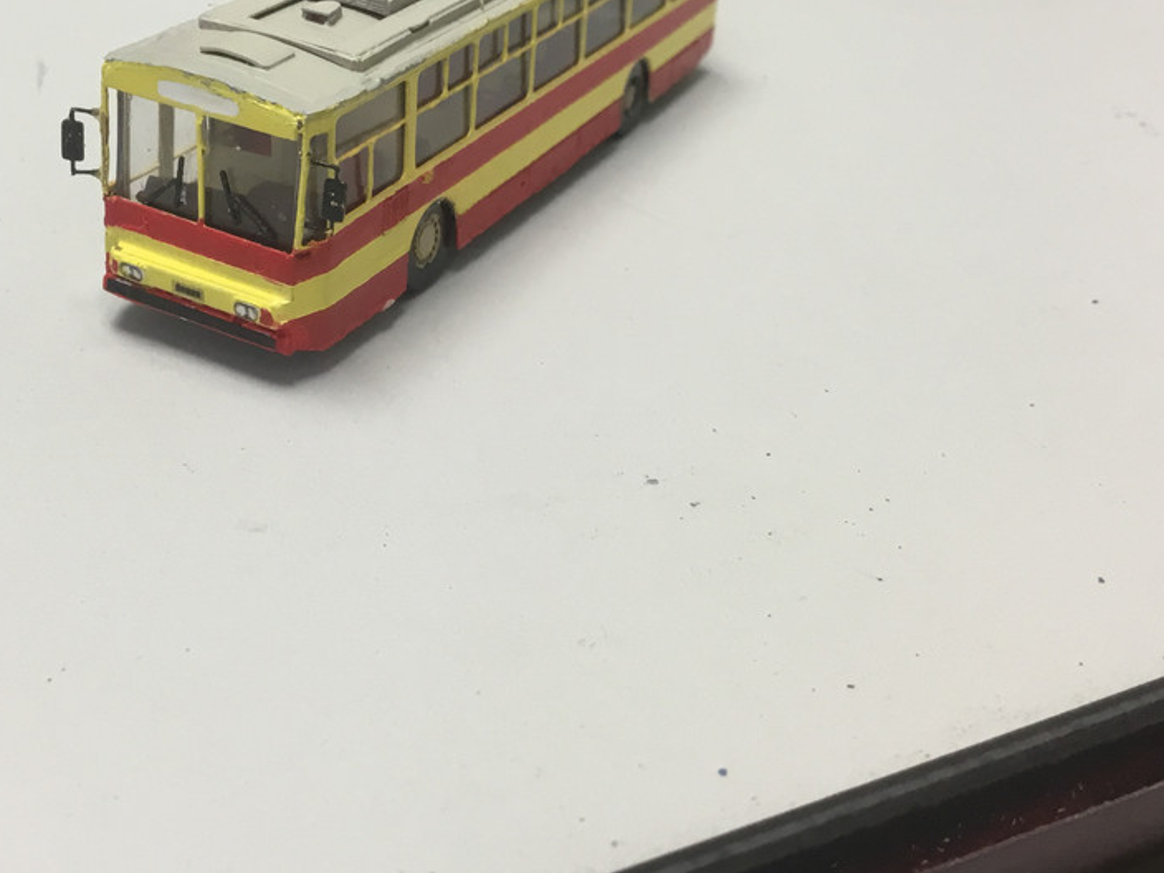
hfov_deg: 40.2
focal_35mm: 47
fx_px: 1580
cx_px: 436
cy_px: 250
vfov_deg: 30.5
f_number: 2.4
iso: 50
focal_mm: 3.3
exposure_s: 1/30
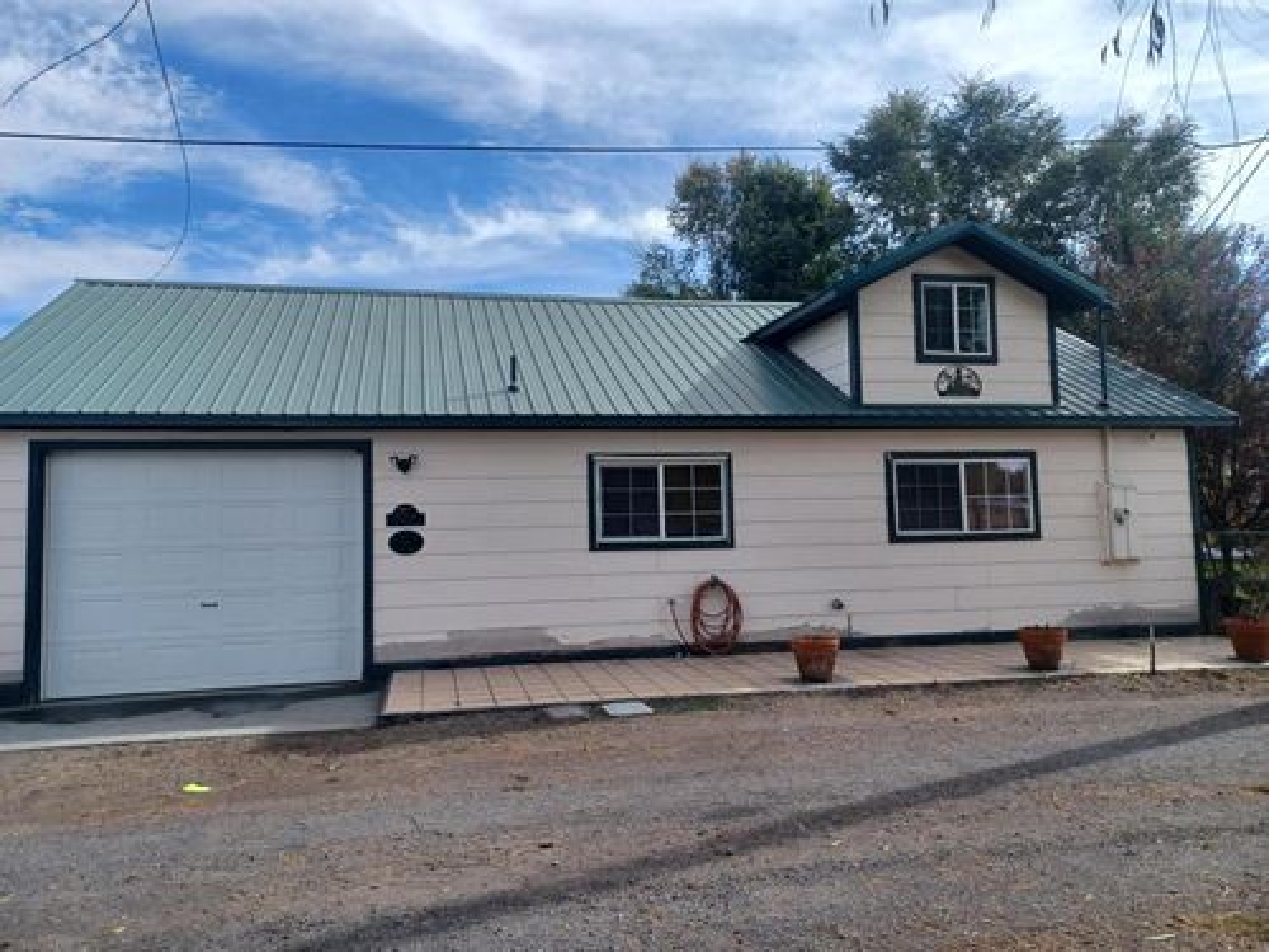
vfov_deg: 54.9
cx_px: 634
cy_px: 476
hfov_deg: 69.4
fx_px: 916
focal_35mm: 25
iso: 32
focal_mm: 4.6
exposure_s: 1/388
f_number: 1.8
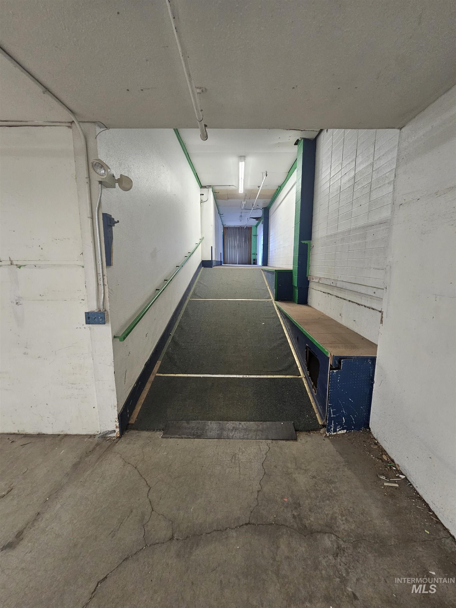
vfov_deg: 106.2
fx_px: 228
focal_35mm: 13
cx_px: 228
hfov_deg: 89.9
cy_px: 304
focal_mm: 2.2
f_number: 2.2
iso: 320
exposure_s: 1/40
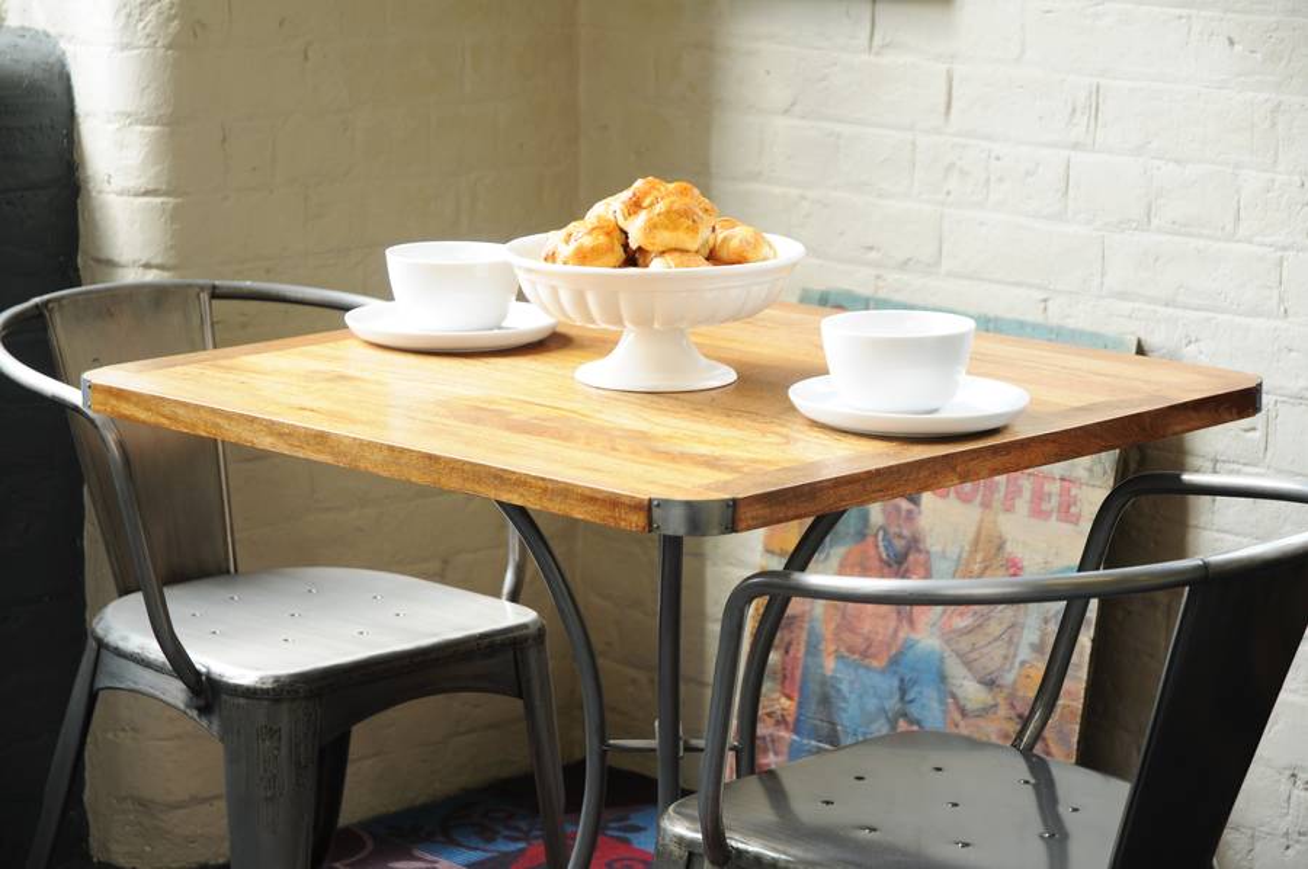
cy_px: 434
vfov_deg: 13.0
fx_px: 3811
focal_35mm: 105
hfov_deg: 19.5
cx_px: 654
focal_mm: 70
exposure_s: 1/25
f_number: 4.5
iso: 200
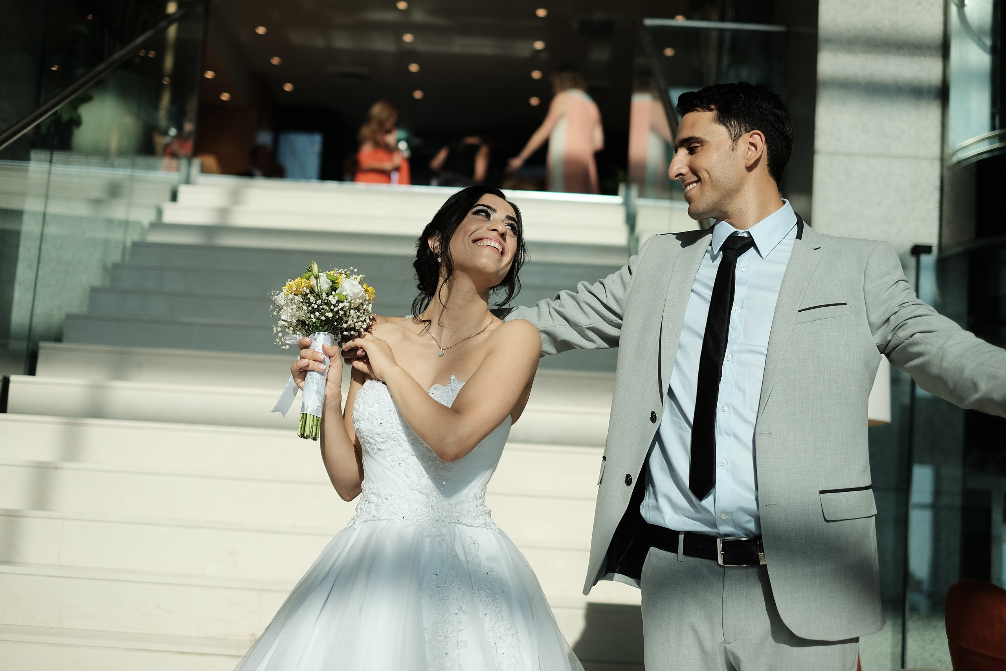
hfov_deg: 37.5
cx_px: 503
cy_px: 336
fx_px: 1481
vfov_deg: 25.5
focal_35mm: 53
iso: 400
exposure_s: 1/5000
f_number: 1.8
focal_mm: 35
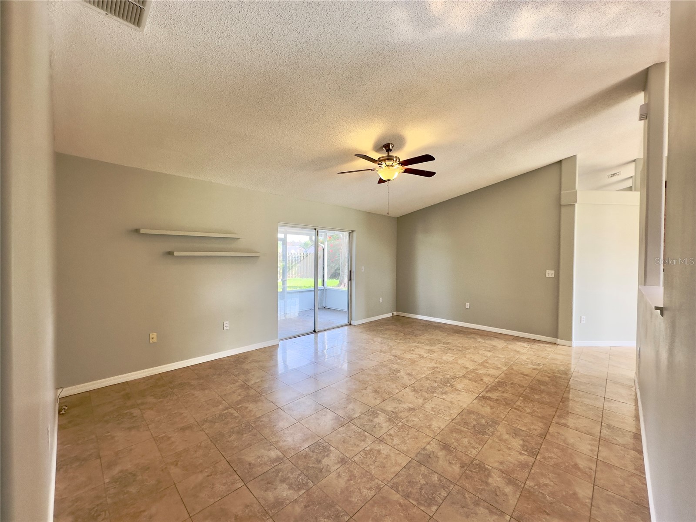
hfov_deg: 102.1
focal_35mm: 14
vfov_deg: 85.7
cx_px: 348
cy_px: 261
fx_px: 281
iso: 125
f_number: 2.2
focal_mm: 2.22
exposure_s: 1/120
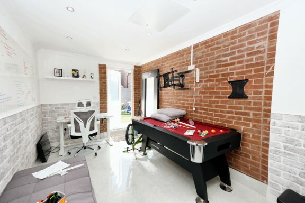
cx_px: 152
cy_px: 102
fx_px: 127
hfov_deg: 100.4
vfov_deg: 77.3
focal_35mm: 15
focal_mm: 10
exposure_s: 1/90
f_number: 4
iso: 200
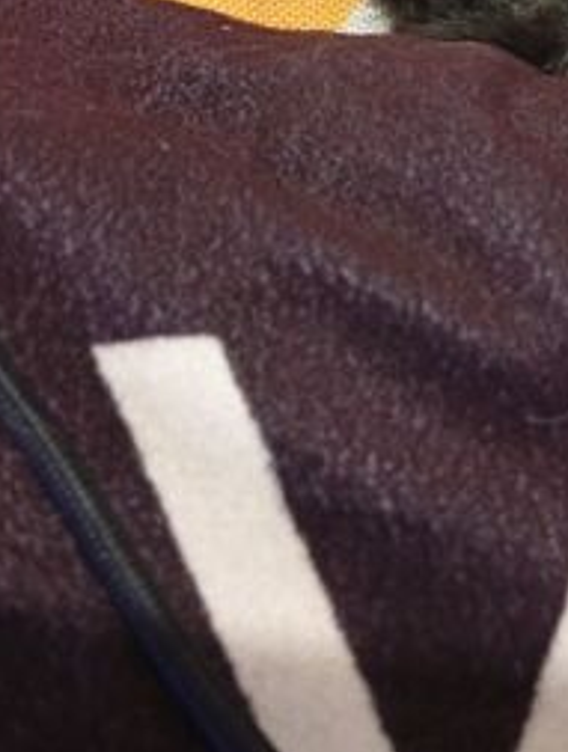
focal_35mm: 68
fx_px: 1481
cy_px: -61
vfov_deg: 26.4
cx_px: 586
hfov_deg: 20.9
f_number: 1.8
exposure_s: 1/16.7
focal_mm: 3.98
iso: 1628
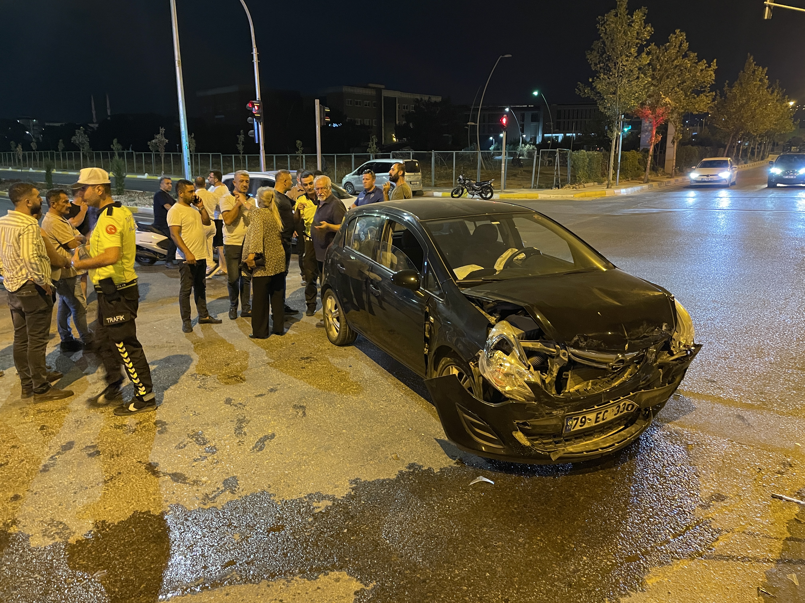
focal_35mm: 26
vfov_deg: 53.1
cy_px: 302
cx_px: 402
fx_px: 605
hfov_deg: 67.3
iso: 500
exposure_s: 1/25
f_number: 1.6
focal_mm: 4.2
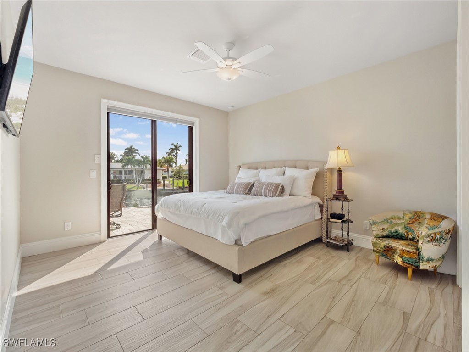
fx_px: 190
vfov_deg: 85.7
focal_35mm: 14
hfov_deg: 102.1
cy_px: 176
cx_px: 234
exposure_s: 1/50
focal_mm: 7
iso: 200
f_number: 7.1
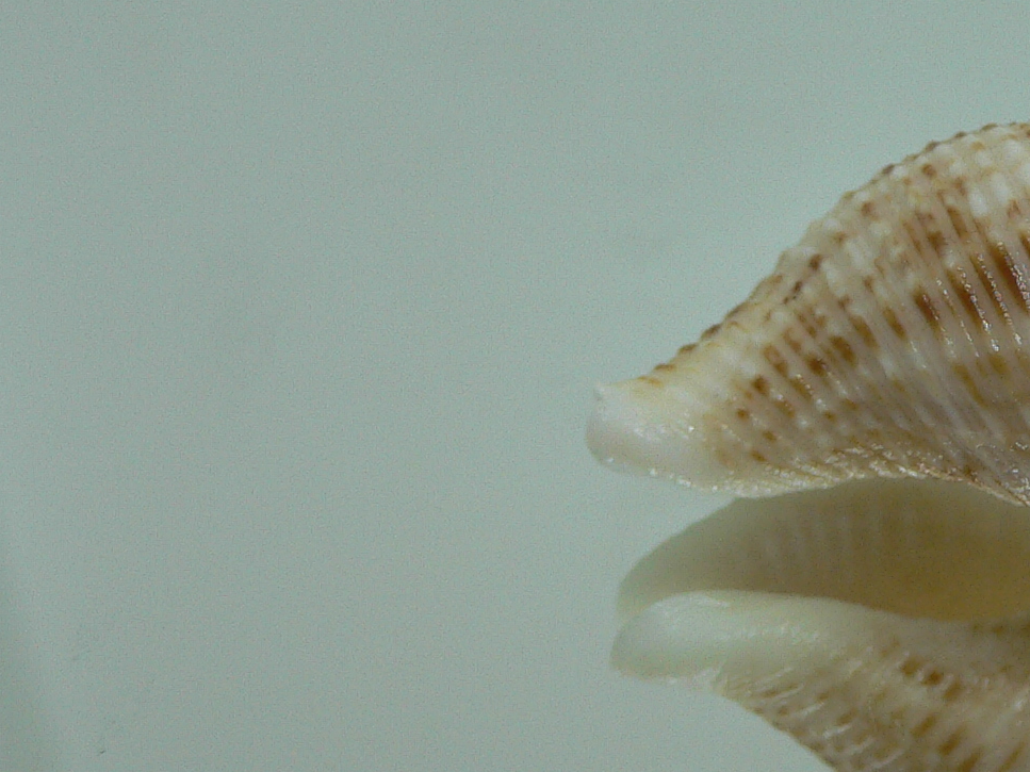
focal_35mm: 73
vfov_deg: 20.2
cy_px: 378
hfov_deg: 25.5
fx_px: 2172
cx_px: 1010
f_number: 2.8
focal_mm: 4.6
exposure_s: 1/60
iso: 100
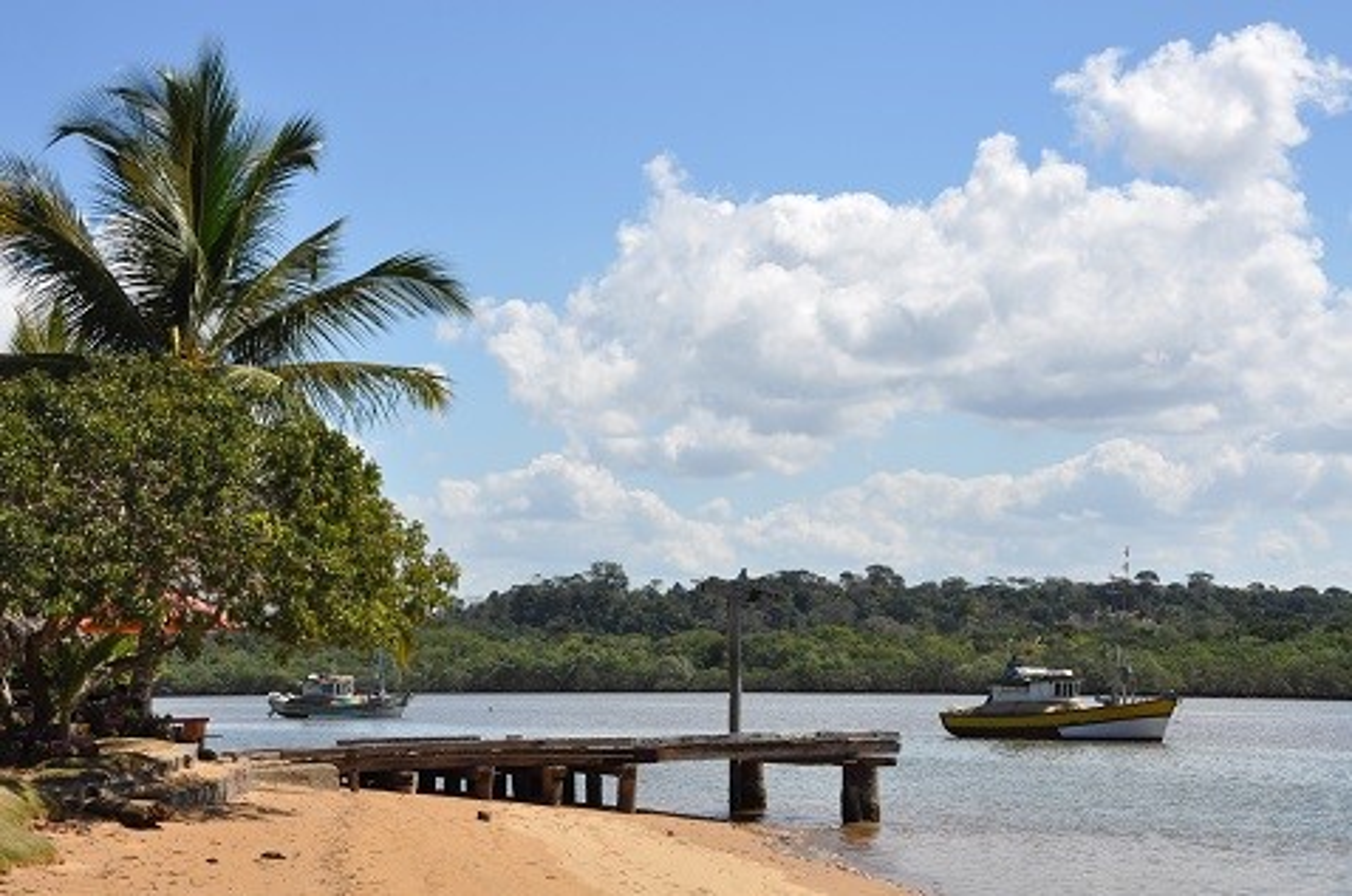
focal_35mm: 72
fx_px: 2699
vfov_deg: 18.9
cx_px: 676
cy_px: 448
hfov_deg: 28.1
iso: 400
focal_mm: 48
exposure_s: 1/500
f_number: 11
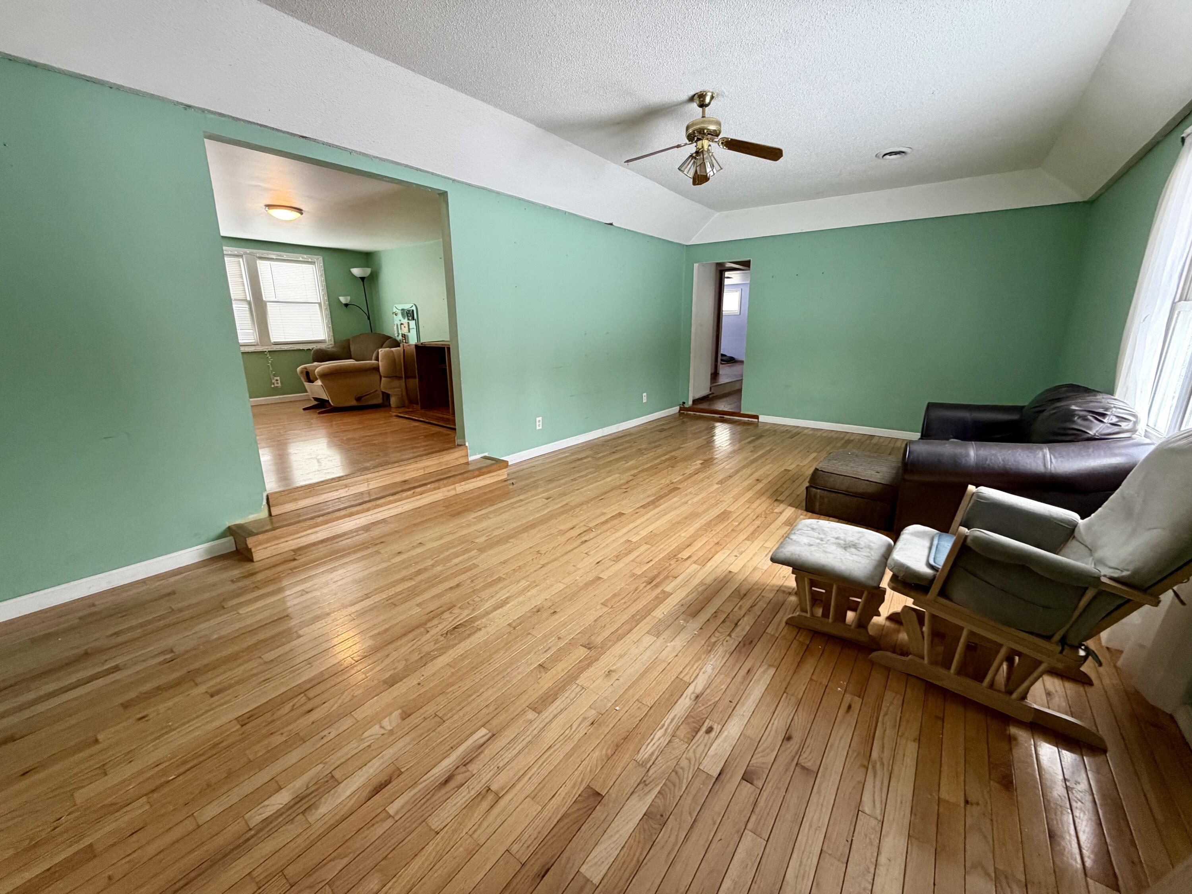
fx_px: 482
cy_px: 447
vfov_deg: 85.7
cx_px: 596
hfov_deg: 102.1
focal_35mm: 14
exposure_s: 1/60
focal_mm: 2.22
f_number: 2.2
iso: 250
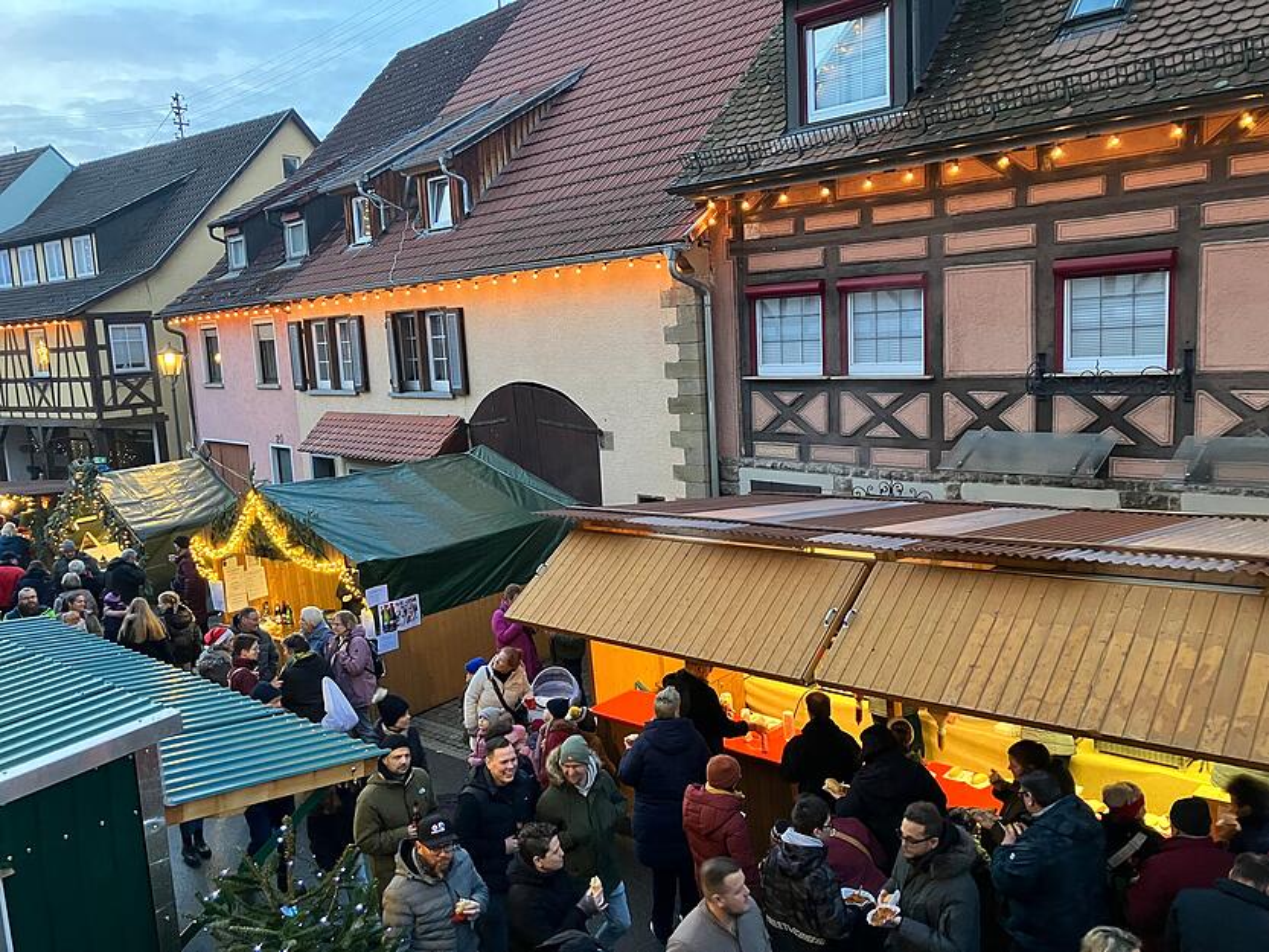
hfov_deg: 63.4
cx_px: 634
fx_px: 1027
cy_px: 476
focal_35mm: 28
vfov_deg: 49.8
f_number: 1.8
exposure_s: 1/33
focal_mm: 3.99
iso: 400
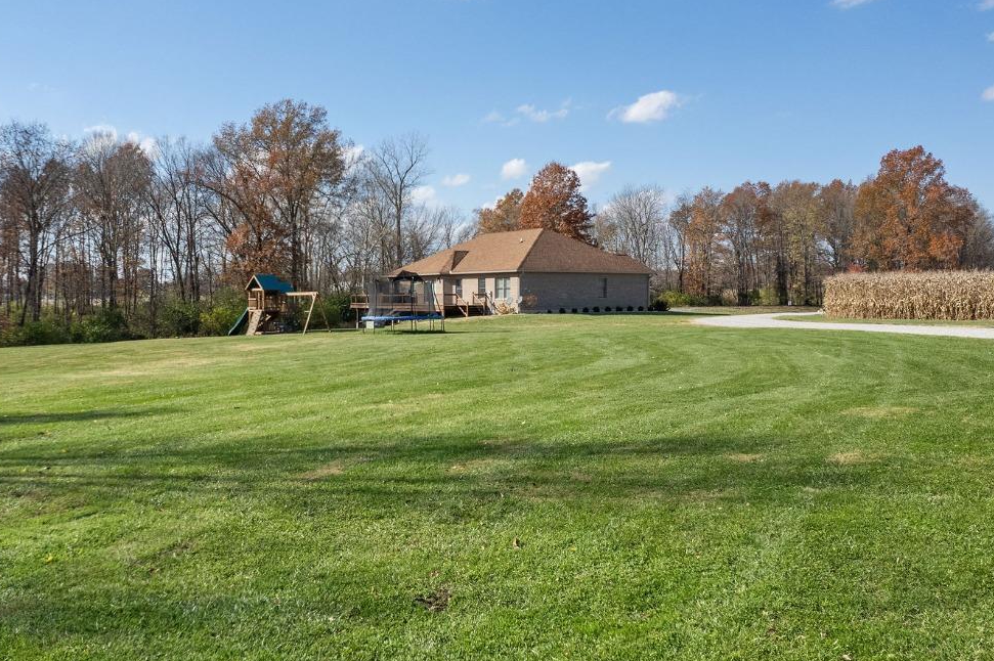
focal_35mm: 34
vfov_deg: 38.8
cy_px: 293
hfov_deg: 55.5
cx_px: 409
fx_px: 938
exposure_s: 1/1600
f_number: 2.8
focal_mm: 8.38
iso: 110
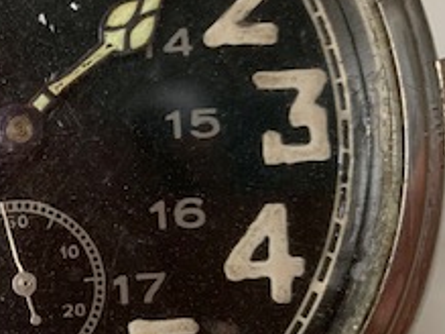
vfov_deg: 19.3
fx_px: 976
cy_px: 206
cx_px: -128
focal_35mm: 76
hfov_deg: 22.9
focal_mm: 4.25
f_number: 1.8
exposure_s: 1/82
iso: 100
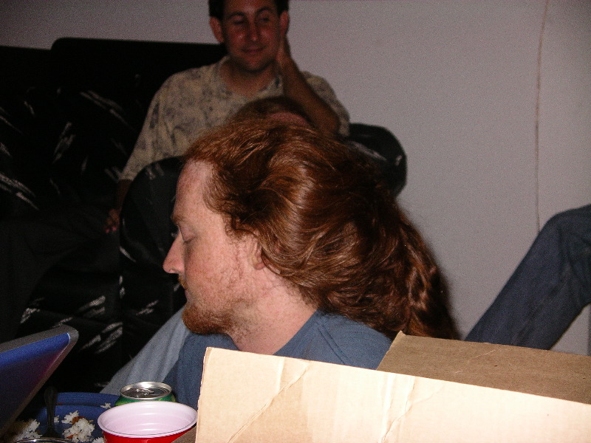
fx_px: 1229
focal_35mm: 72
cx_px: 296
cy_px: 222
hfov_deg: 27.0
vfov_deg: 20.4
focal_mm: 14.9
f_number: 3.5
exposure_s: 1/54
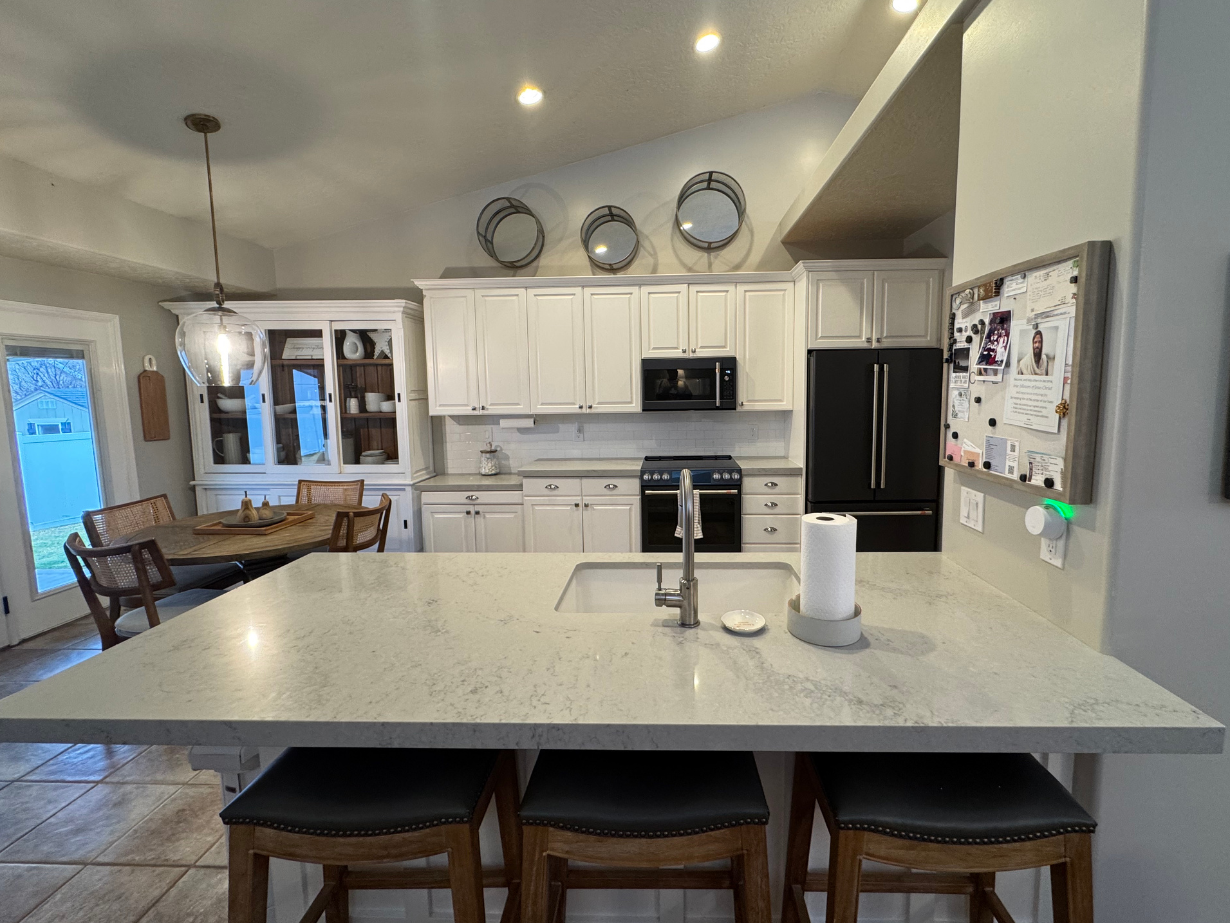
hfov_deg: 98.0
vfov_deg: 81.7
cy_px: 443
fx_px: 533
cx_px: 653
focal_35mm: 15
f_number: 2.2
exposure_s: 1/60
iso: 200
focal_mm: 2.22
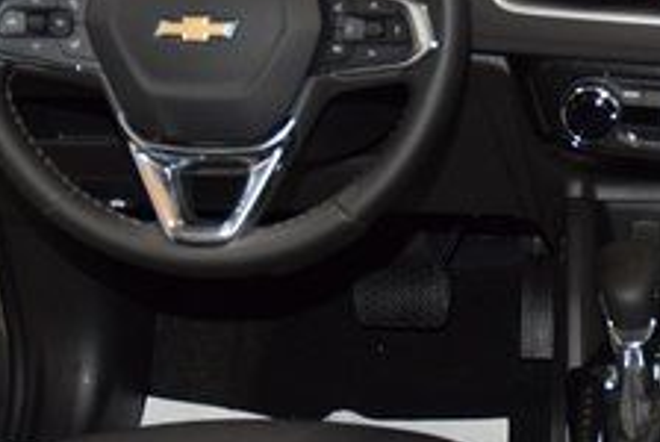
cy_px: 281
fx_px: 1413
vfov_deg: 17.7
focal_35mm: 77
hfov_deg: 24.8
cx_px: 695
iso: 2000
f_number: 3.5
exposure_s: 1/125
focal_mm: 18
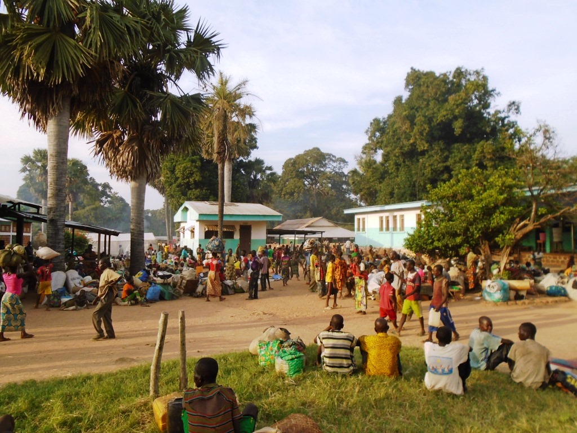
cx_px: 288
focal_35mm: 26
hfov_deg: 67.3
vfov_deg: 53.1
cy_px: 216
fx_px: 433
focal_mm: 4.6
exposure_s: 1/320
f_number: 3.2
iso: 100
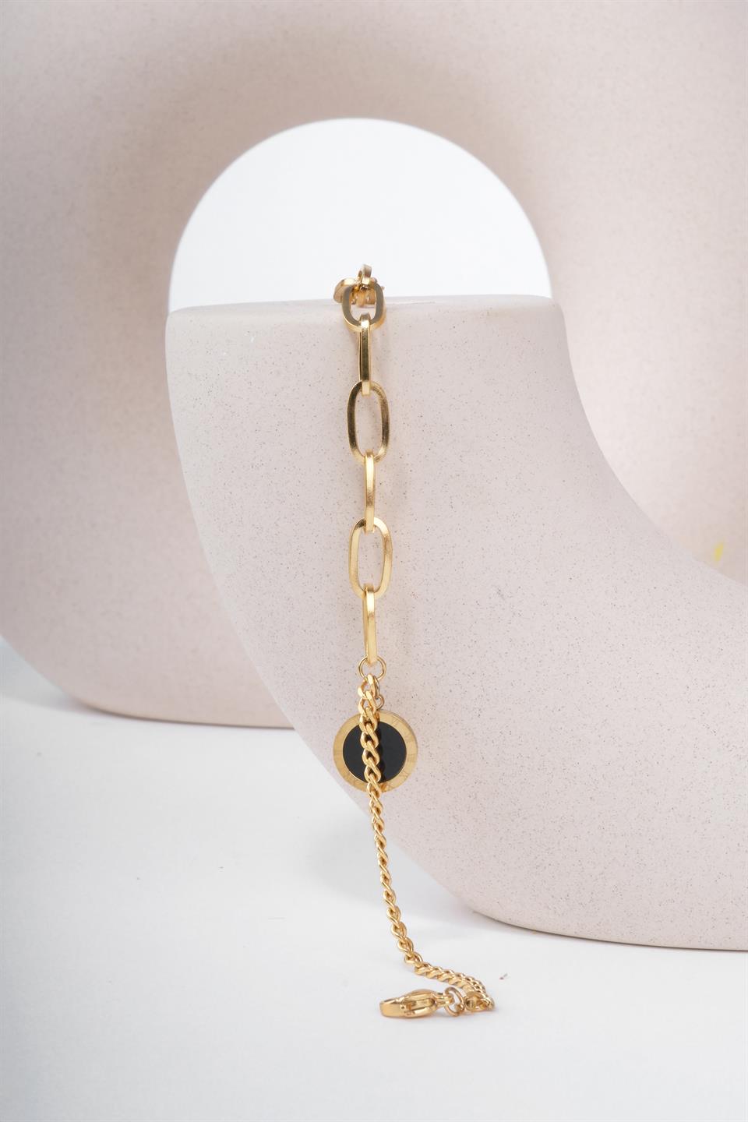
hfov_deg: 15.0
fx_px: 2836
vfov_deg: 22.4
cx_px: 374
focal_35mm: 91
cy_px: 561
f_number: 22
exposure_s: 1/200
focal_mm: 60.8
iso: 400
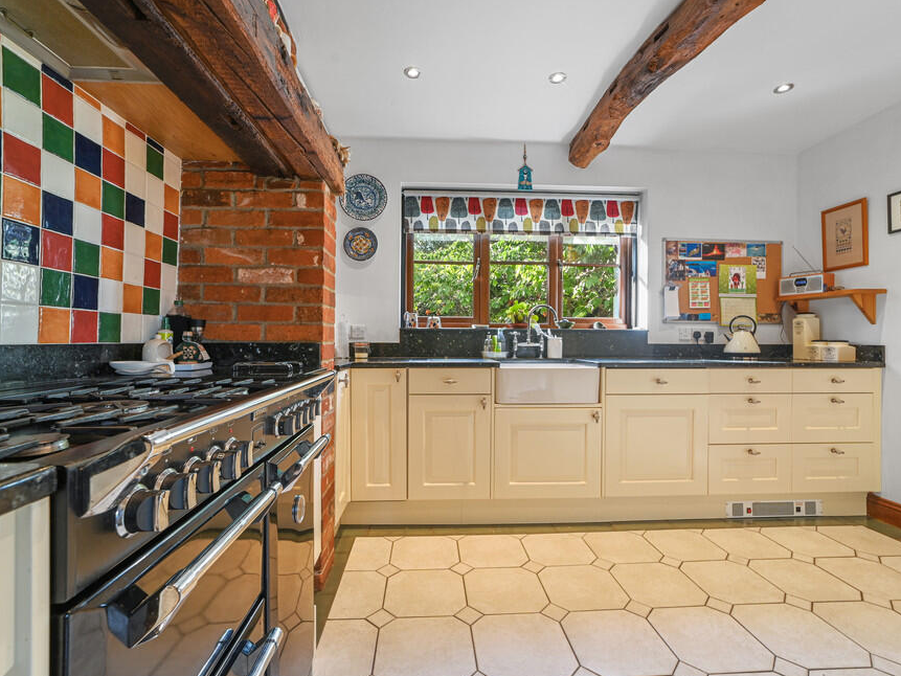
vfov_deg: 78.1
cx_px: 451
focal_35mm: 16
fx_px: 417
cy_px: 345
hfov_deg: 94.5
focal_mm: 14
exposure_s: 1/2
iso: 400
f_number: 8
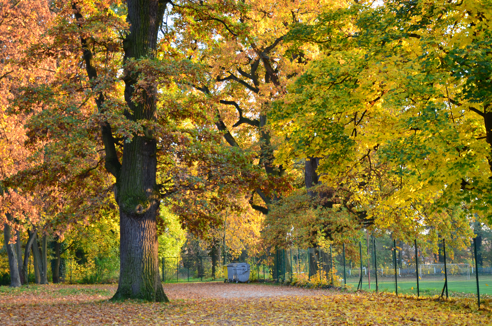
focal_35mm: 76
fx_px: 1031
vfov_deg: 18.0
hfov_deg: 26.8
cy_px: 164
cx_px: 224
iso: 450
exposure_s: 1/60
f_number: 4.8
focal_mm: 45
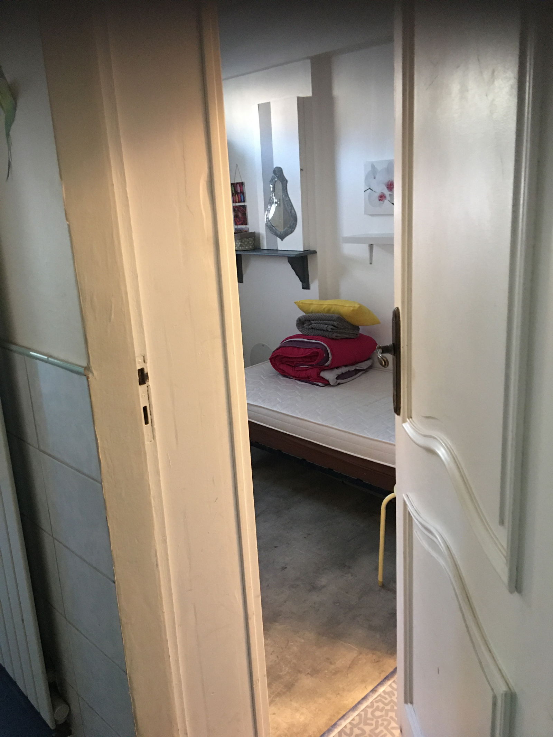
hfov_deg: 48.2
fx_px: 618
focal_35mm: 29
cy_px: 368
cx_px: 276
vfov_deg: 61.7
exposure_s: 1/8
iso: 160
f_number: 2.2
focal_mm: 4.15
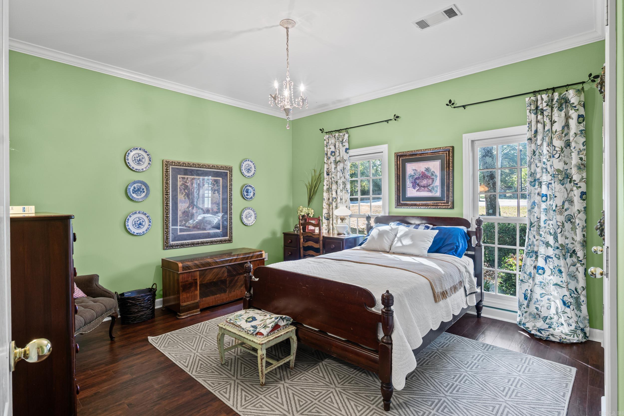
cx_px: 312
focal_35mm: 18
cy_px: 208
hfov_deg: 90.0
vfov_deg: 67.4
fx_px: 312
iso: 250
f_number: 9
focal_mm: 12
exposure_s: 1.3
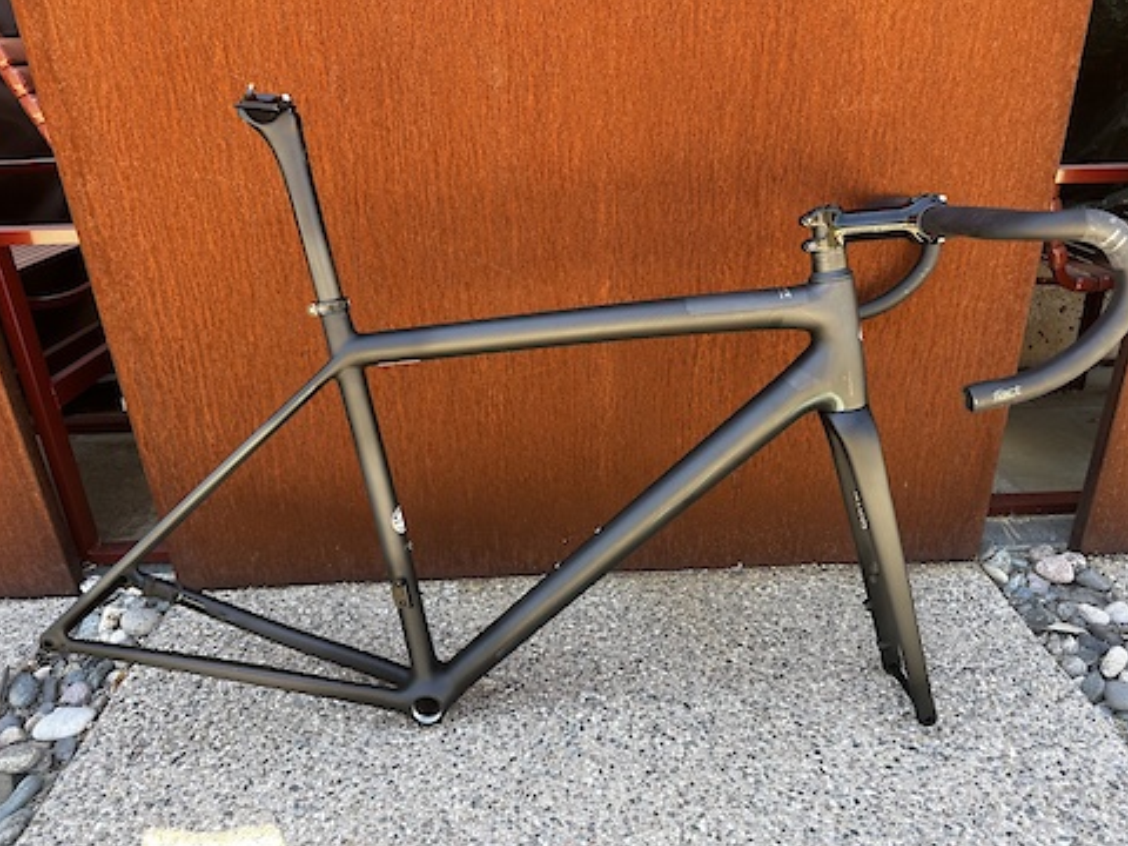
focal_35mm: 25
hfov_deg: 69.4
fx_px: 815
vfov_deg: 54.9
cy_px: 436
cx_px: 580
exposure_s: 1/235
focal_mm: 6.86
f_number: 1.78
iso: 64
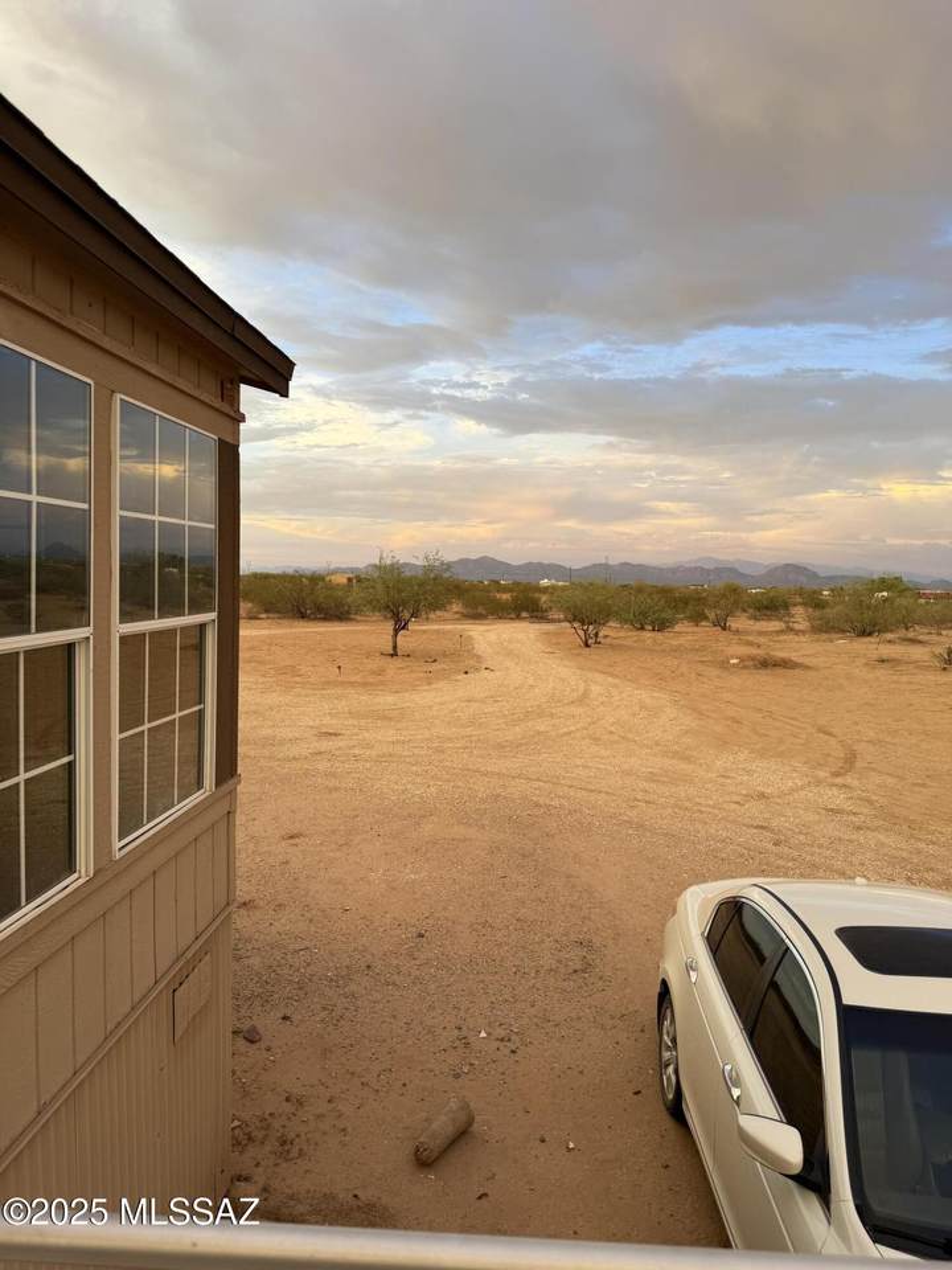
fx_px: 880
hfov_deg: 56.8
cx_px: 476
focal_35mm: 24
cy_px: 635
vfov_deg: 71.6
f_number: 1.78
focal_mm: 6.76
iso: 64
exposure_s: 1/169
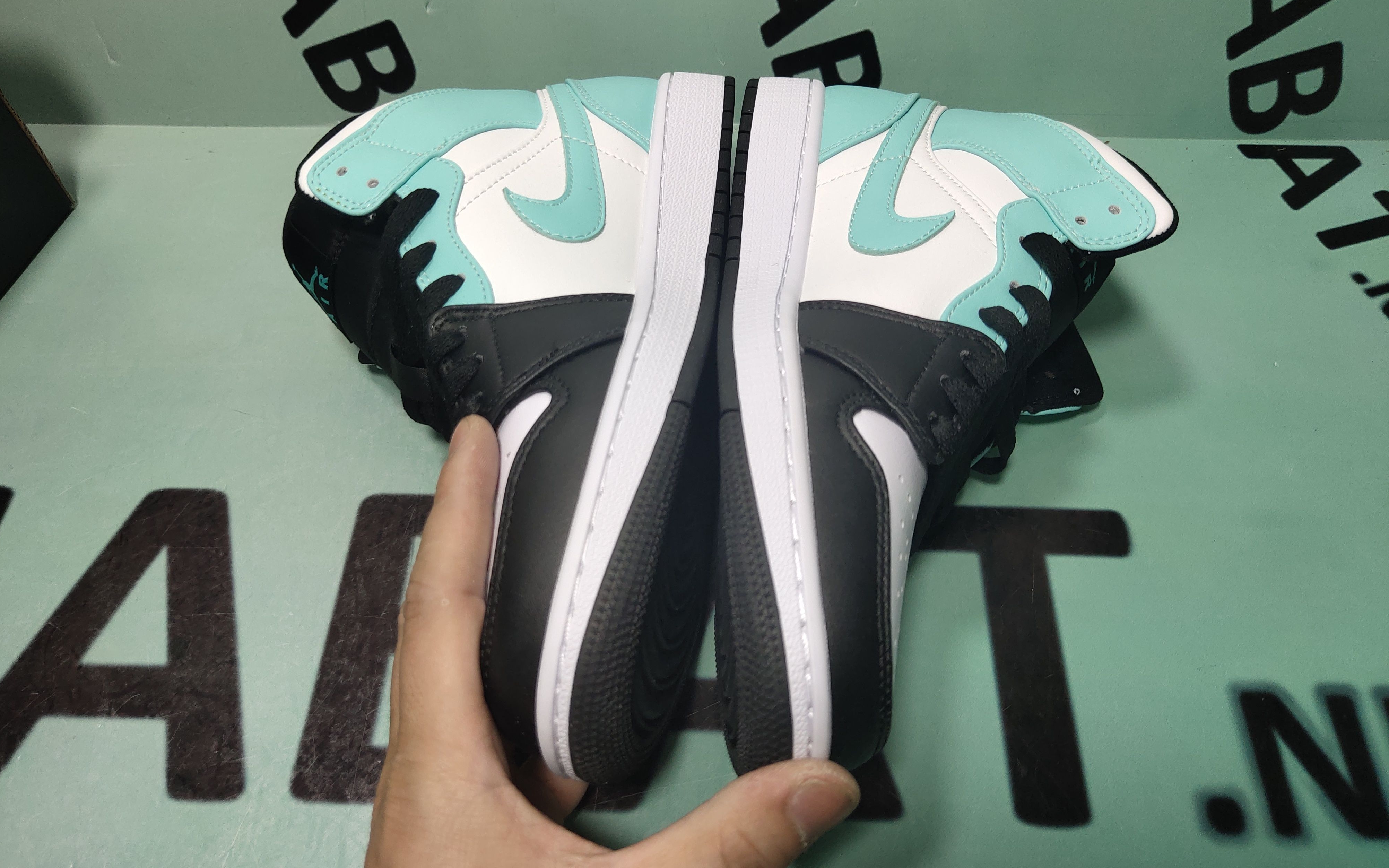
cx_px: 691
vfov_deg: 39.4
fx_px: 1211
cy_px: 382
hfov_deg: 59.7
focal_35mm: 32
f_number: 1.79
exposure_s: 1/100
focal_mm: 4.35
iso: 71
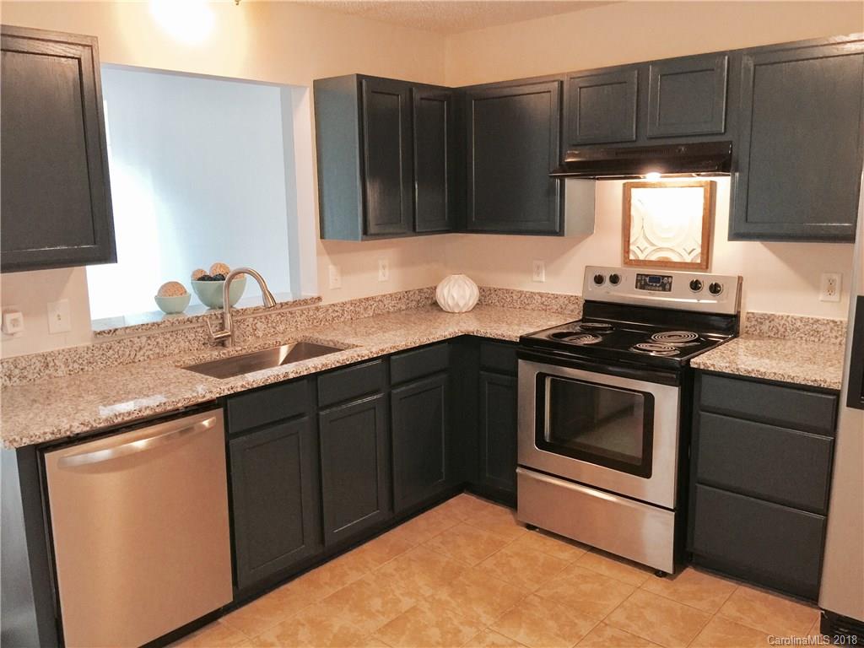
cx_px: 432
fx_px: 724
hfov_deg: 61.7
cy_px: 324
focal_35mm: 29
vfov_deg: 48.2
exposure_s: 1/15
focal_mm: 4.15
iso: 80
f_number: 2.2
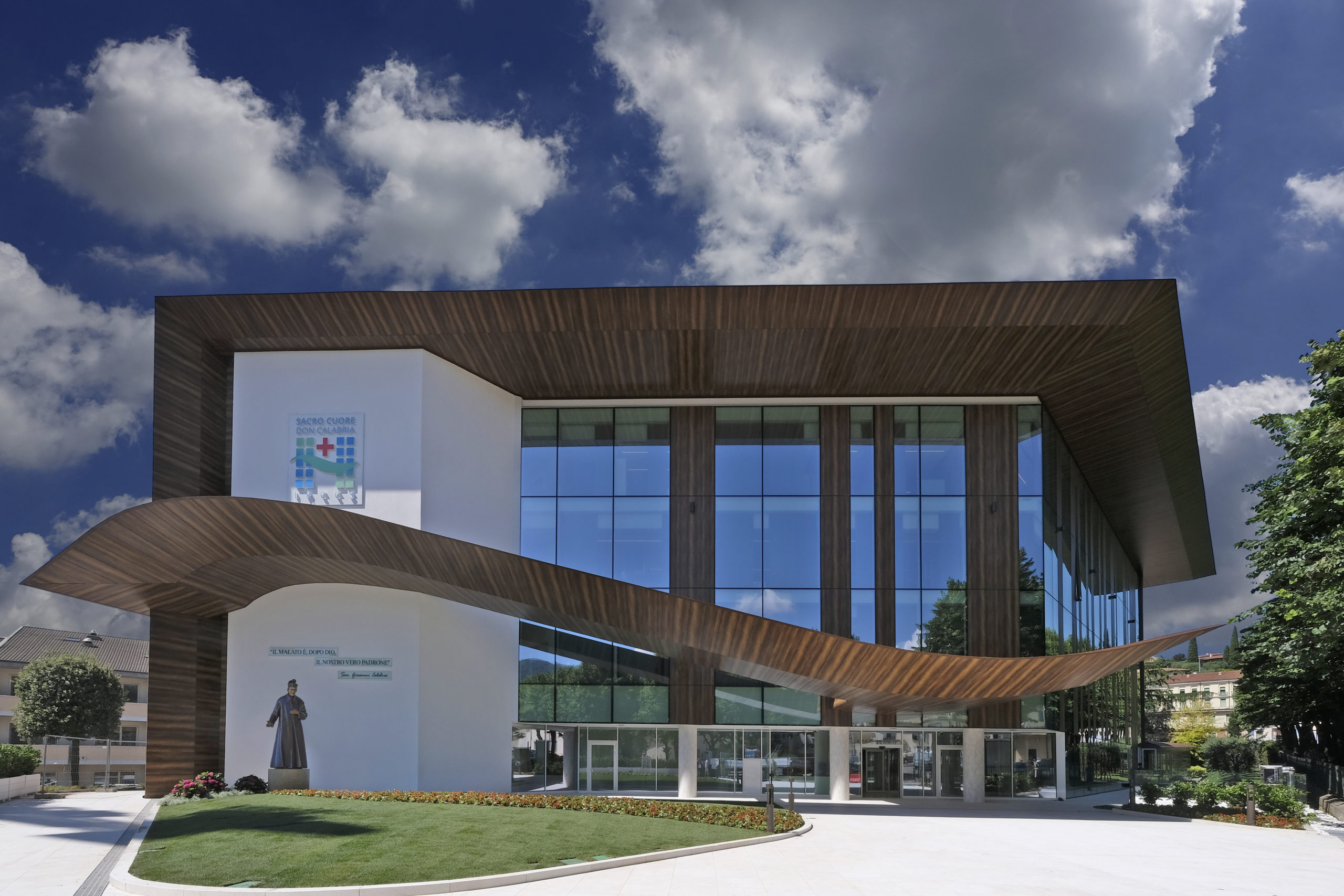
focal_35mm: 12
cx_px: 672
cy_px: 448
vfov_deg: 90.0
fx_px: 448
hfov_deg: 112.6
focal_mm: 8
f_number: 10
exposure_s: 1/320
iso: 200
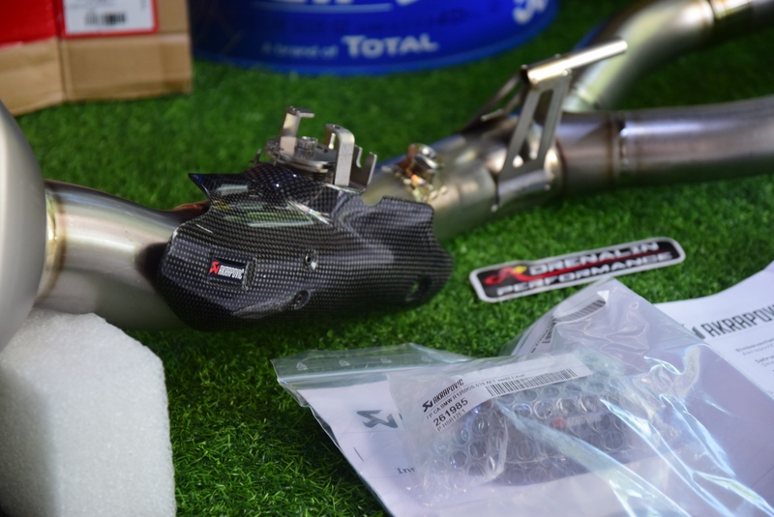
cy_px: 258
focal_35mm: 105
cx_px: 387
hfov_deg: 19.4
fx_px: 2259
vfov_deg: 13.1
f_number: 4
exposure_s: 1/50
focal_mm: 70
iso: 800
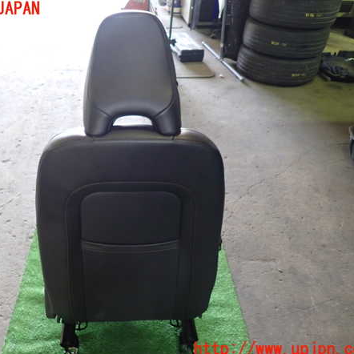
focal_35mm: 30
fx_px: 347
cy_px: 179
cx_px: 135
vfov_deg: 54.0
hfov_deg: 53.5
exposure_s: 1/30
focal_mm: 4.5
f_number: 2
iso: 320
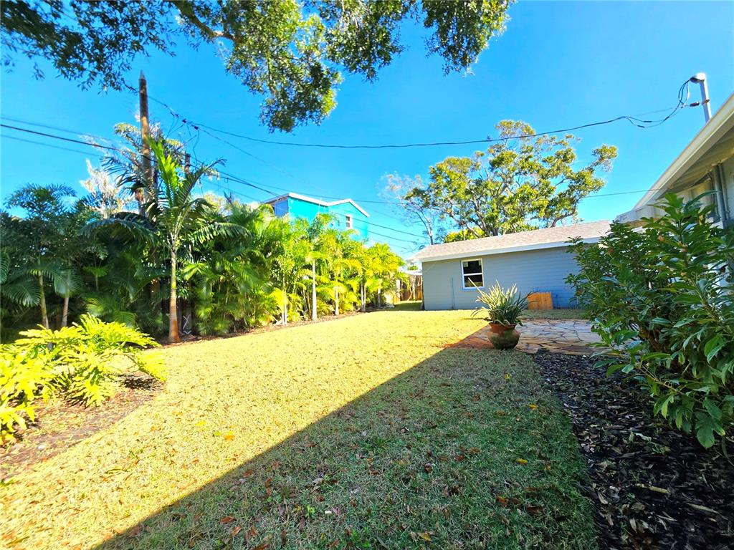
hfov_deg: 106.2
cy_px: 275
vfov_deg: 89.9
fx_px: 276
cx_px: 367
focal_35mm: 13
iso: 50
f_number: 2.2
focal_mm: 2.2
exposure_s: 1/769
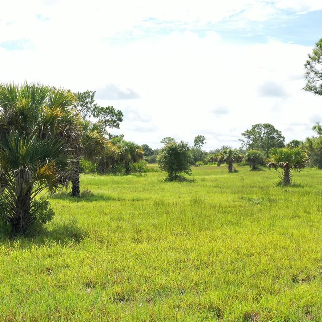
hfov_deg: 30.7
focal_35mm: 55
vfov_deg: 31.1
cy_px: 157
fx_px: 579
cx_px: 93
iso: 100
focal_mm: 10.26
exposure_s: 1/320
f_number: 5.6
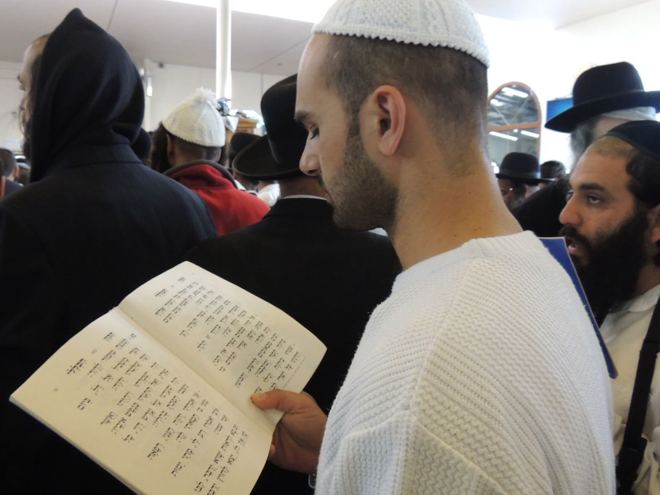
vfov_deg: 49.7
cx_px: 309
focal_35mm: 28
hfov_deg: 63.4
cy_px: 240
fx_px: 534
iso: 560
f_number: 3
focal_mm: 4.3
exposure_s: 1/125
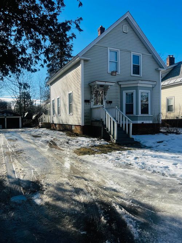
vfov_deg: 67.3
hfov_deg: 53.0
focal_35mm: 26
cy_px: 122
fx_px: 182
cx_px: 91
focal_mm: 5.7
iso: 50
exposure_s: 1/3257
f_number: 1.5
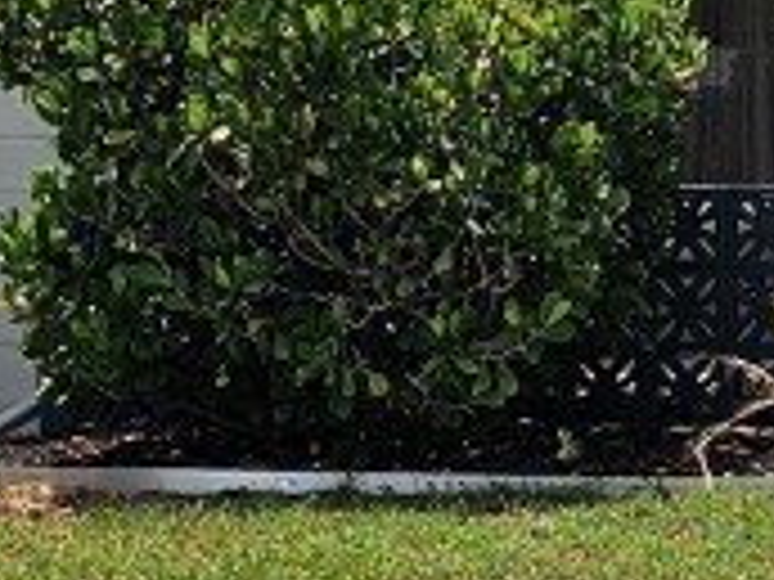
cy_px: 274
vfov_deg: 10.8
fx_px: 3063
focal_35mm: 137
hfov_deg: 13.4
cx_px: 1238
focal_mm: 6.3
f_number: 1.7
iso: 10
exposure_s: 1/1142
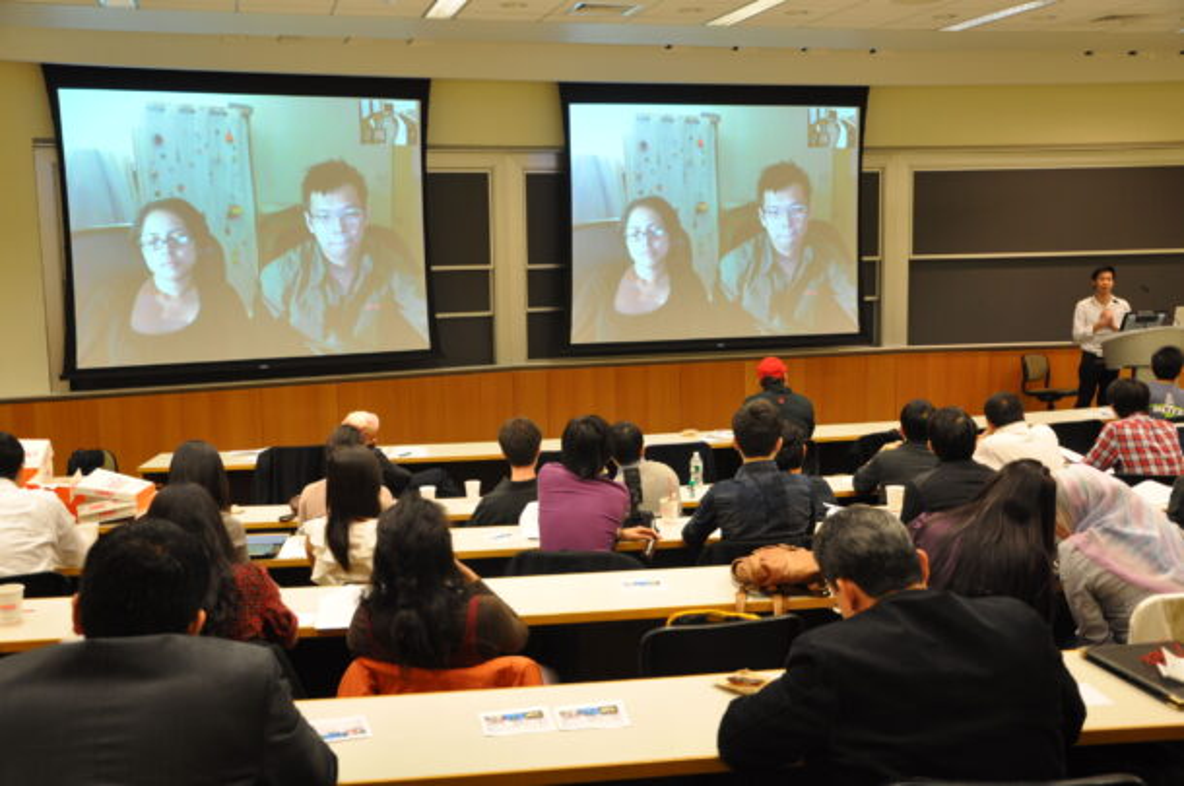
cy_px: 393
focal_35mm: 38
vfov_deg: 35.4
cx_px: 592
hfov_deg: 51.3
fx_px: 1232
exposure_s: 1/20
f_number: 4.5
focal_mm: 25
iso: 400
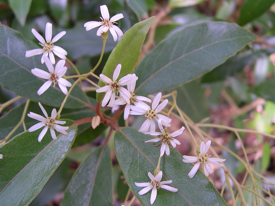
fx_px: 302
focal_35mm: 38
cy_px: 103
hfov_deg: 49.0
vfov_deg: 37.7
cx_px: 138
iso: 100
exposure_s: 1/39
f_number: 2.8
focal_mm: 8
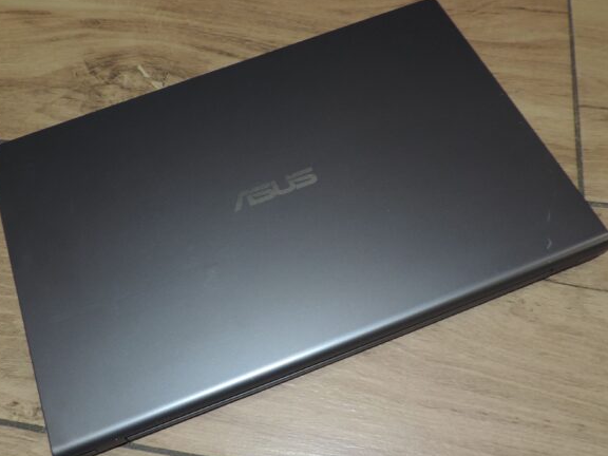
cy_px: 232
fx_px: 439
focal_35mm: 25
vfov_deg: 54.9
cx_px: 301
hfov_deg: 69.4
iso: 200
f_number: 3
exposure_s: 1/30
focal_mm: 4.3
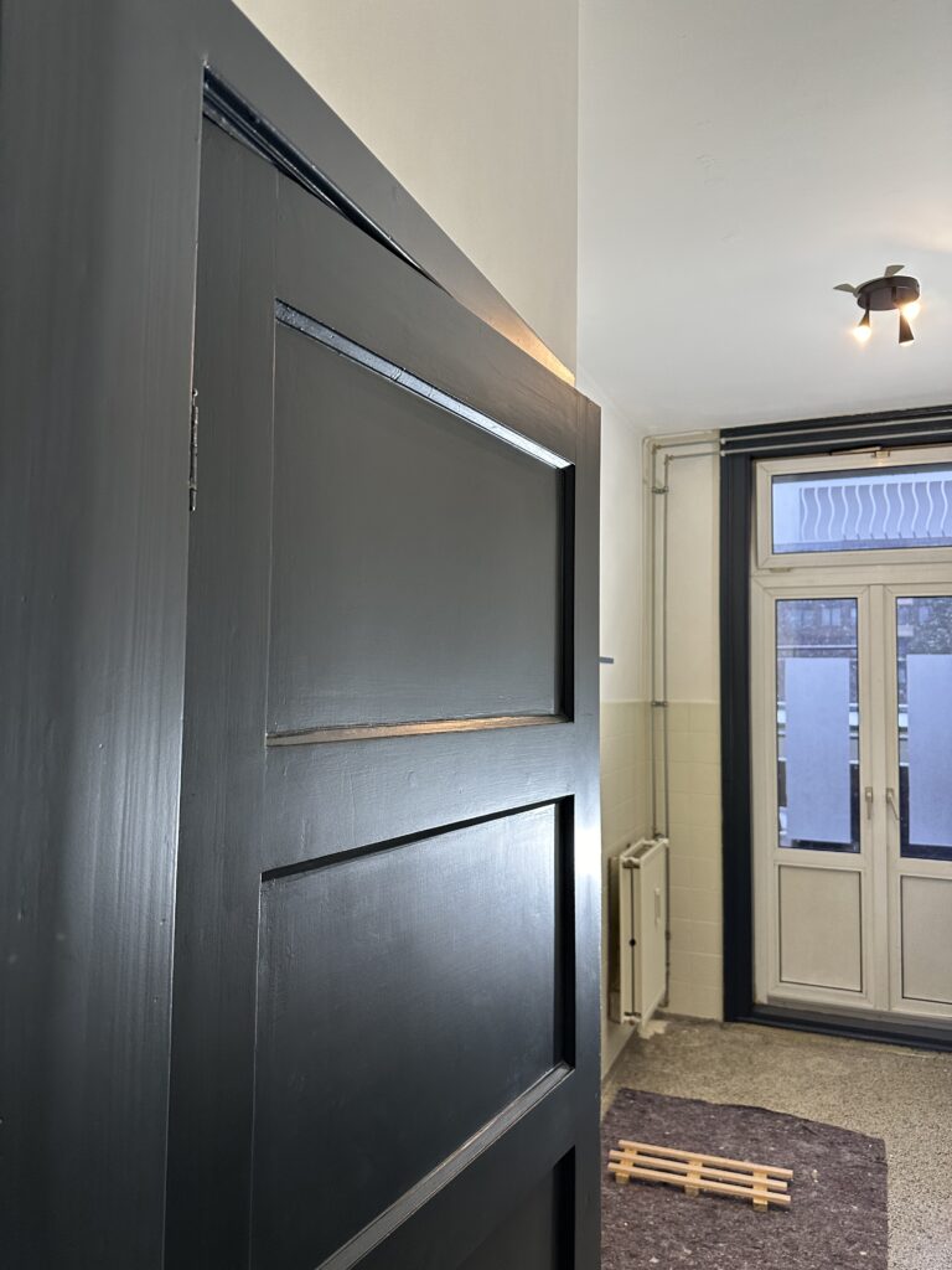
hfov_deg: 56.8
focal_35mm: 24
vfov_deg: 71.6
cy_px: 635
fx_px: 880
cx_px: 476
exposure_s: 1/100
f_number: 1.78
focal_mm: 6.86
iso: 200
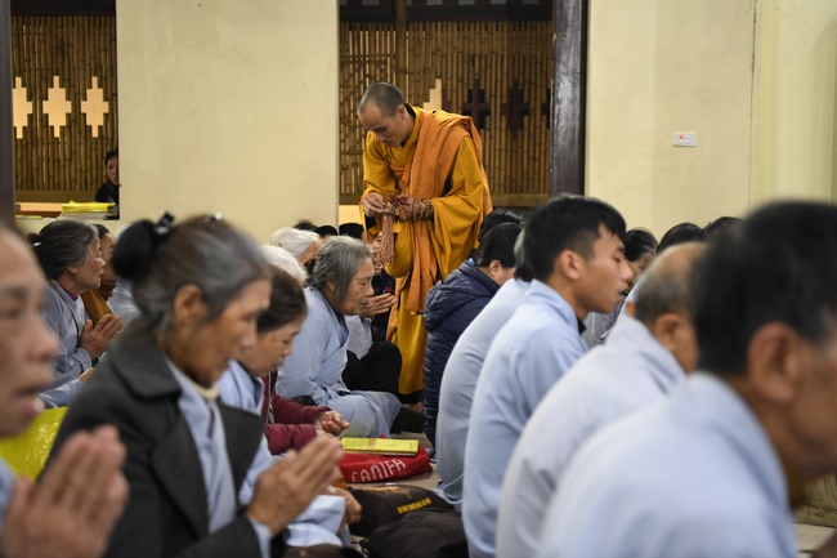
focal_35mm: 58
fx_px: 1348
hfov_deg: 34.5
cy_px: 279
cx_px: 418
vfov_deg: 23.4
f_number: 2.8
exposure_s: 1/125
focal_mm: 58
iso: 3200
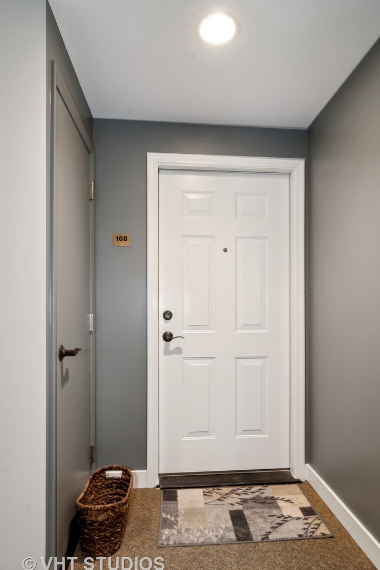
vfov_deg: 86.9
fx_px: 301
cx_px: 199
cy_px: 294
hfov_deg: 64.5
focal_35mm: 19
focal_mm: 12
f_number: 9
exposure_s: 1/3.33
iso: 100
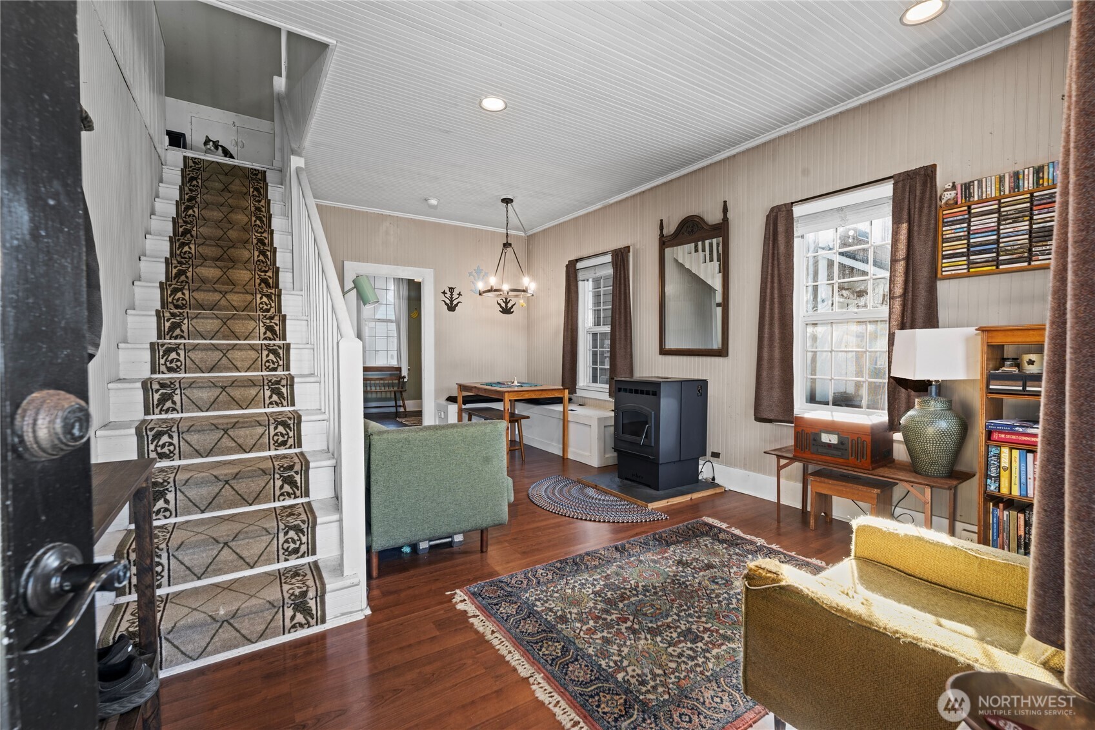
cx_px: 548
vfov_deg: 73.7
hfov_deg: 96.7
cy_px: 365
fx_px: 487
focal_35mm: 16
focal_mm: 16
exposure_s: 1/2
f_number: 9
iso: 400
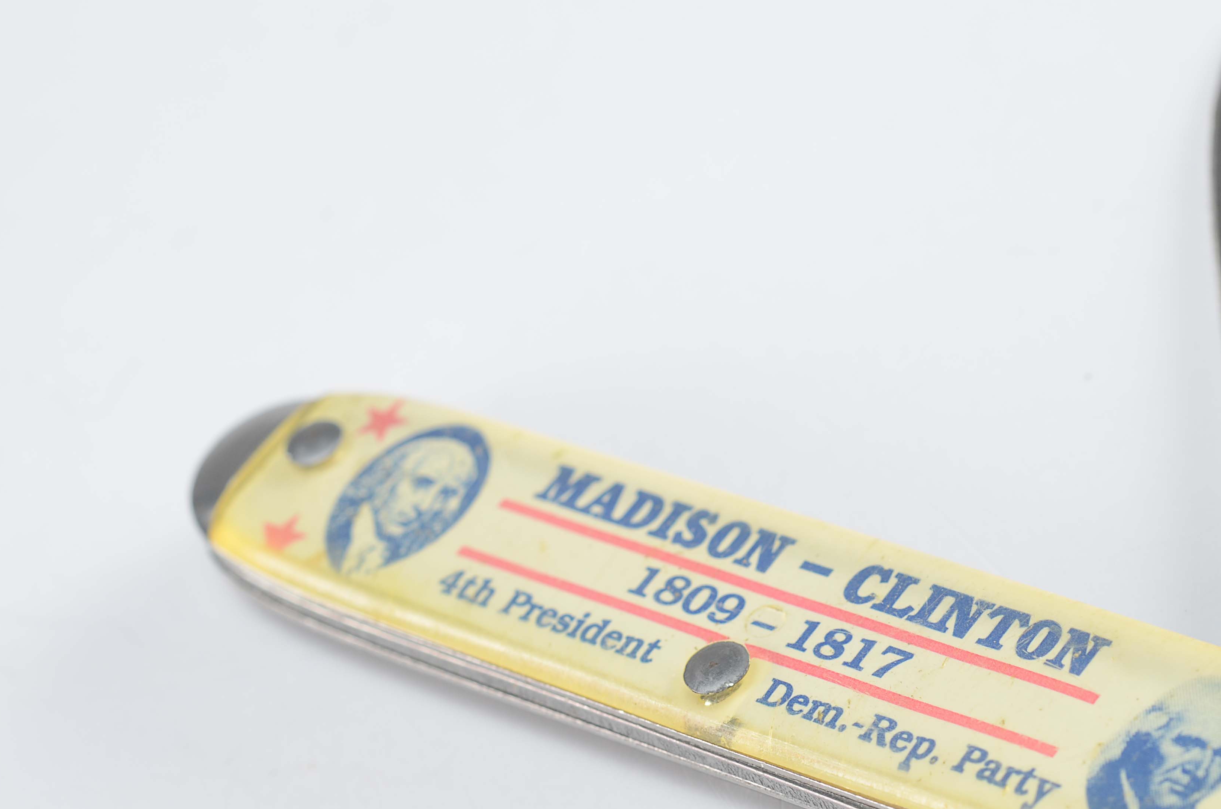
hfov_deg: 15.2
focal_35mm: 135
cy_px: 520
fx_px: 4569
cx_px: 911
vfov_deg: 10.1
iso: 100
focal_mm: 60
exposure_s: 1/80
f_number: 10
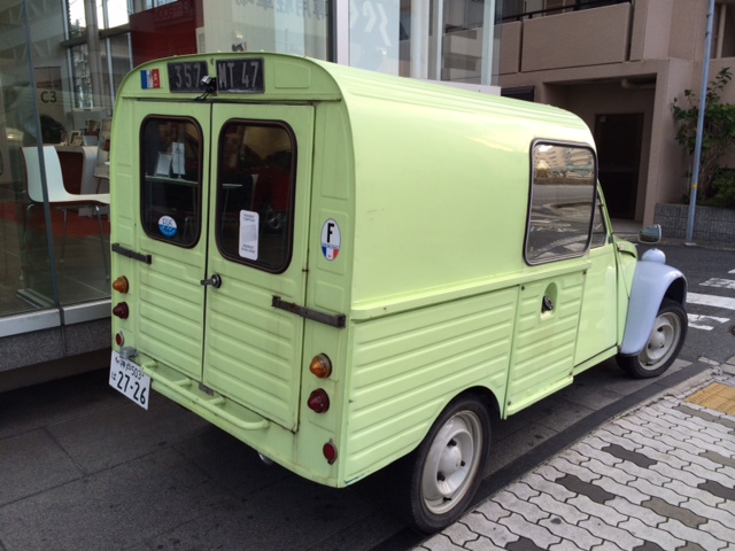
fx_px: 637
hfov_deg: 60.0
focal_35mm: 30
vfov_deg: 46.8
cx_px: 368
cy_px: 276
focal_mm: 4.12
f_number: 2.2
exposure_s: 1/265
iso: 32
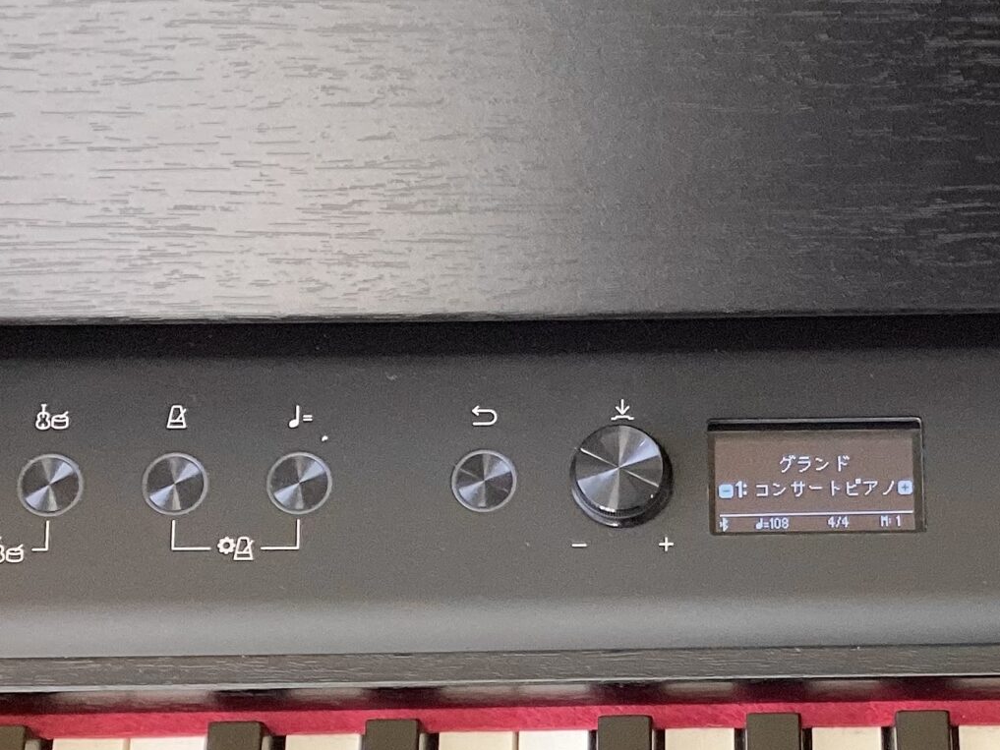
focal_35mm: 78
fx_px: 2254
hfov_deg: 24.7
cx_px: 755
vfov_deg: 18.4
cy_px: 753
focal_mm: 3.3
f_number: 2.4
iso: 80
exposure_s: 1/100
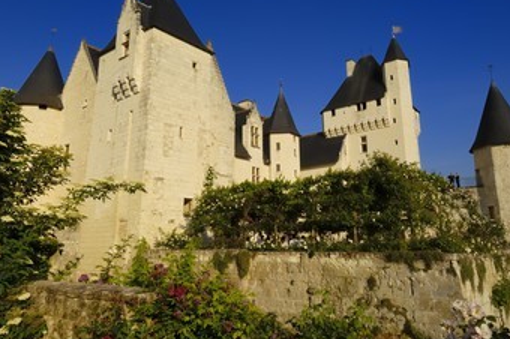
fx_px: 368
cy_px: 141
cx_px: 280
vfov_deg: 49.2
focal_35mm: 26
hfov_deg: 69.3
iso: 100
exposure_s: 1/60
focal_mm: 14
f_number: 18
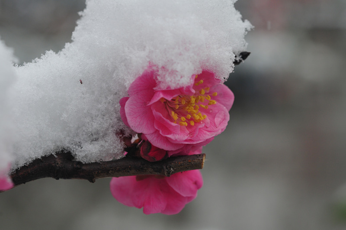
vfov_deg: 15.1
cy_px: 115
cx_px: 173
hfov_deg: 22.7
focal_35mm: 90
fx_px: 864
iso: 320
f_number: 8
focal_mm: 60
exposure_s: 1/500
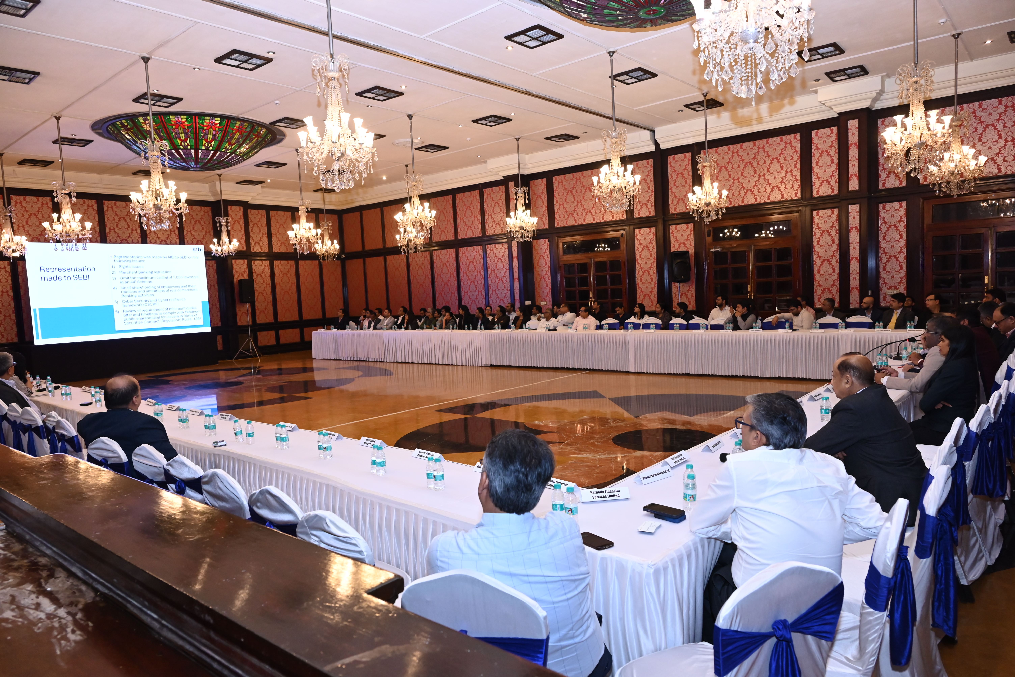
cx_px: 508
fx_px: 677
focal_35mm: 24
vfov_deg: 53.2
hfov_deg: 73.7
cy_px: 338
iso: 2000
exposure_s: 1/125
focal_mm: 24
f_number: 5
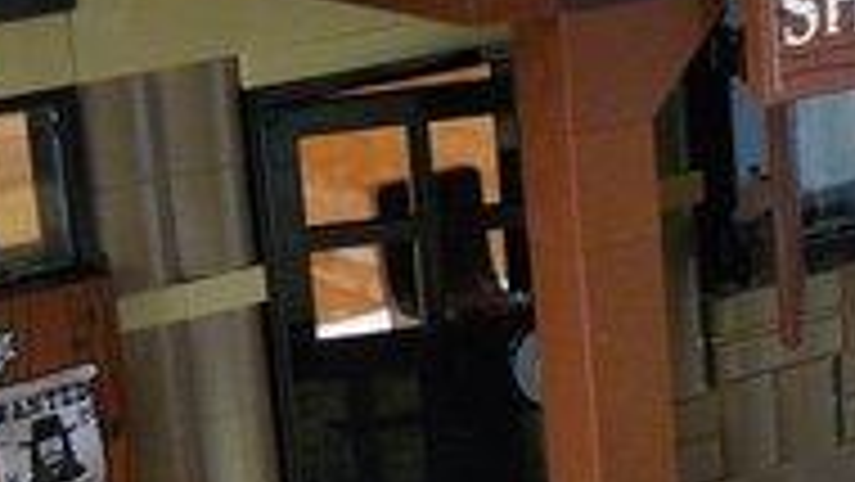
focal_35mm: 132
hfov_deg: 16.2
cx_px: 580
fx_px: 2993
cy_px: 360
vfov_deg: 9.2
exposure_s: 1/25
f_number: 2.8
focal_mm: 6
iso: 200
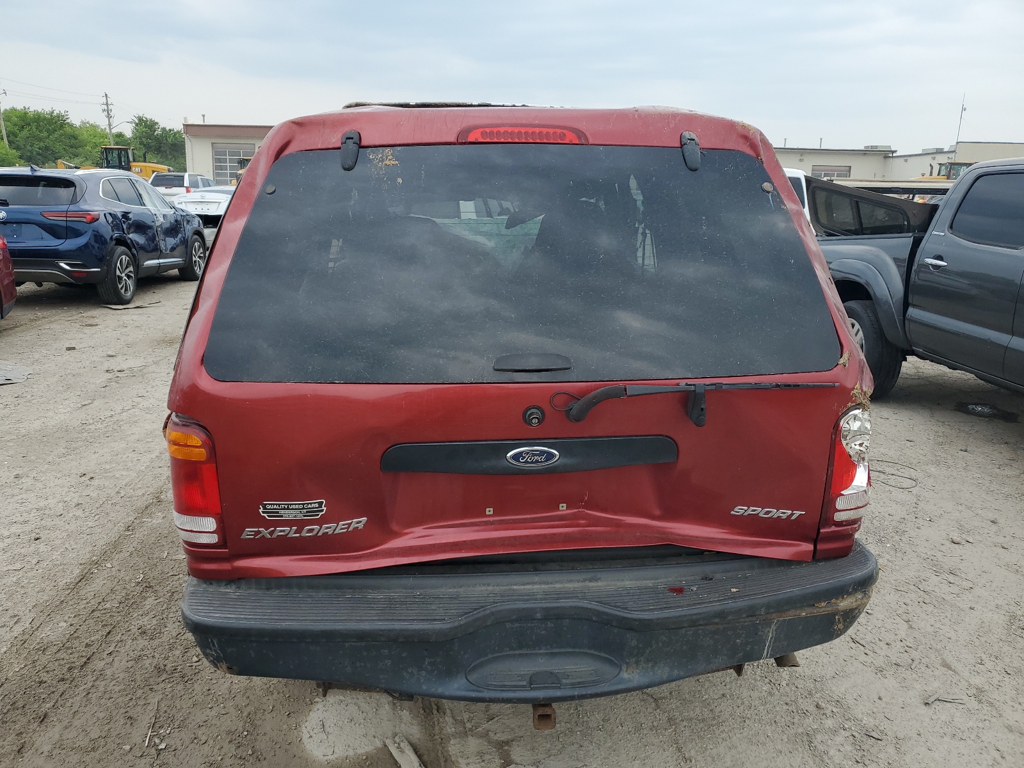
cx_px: 512
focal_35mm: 26
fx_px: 769
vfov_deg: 53.1
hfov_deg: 67.3
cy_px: 384
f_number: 1.5
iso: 50
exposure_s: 1/625
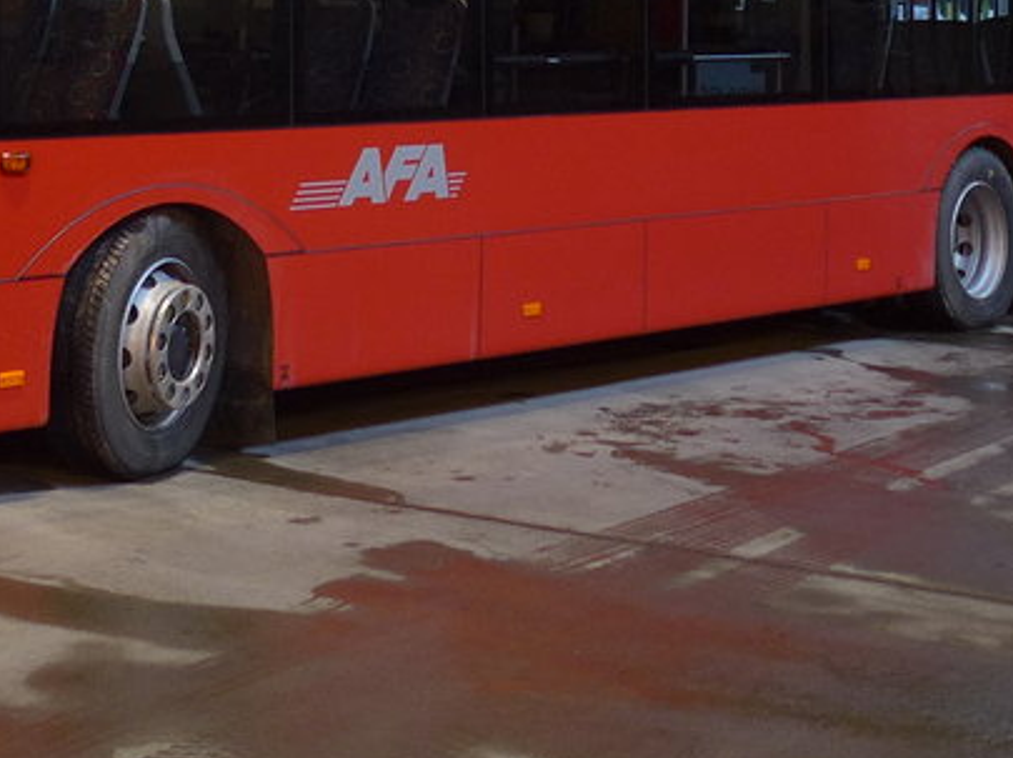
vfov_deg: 16.1
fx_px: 2514
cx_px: 210
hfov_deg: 22.5
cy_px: -285
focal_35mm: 86
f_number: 2
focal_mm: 6
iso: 400
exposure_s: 1/15
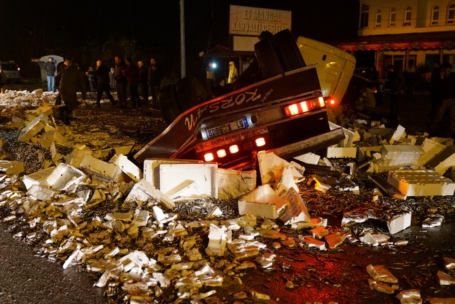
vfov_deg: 38.9
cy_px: 152
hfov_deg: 55.8
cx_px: 228
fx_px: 430
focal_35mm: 34
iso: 6400
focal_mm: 34
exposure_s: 1/60
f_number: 2.8
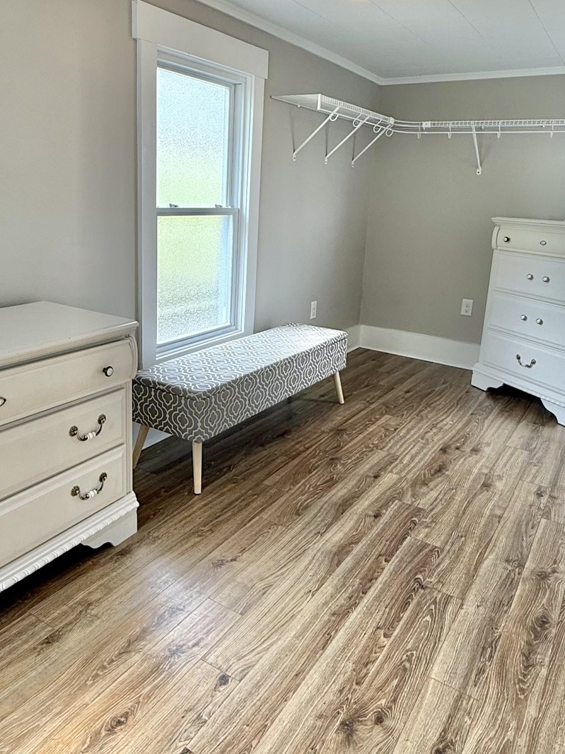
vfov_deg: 65.1
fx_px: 588
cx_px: 262
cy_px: 331
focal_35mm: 27
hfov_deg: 51.3
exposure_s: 1/120
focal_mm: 2.22
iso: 80
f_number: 2.2
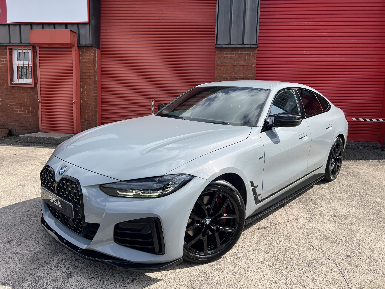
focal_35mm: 26
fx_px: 289
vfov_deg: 53.1
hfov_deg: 67.3
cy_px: 144
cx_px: 192
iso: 50
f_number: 1.5
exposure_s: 1/3077
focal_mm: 5.7
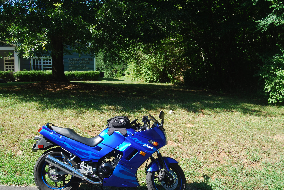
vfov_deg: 34.3
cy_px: 95
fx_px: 308
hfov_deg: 49.5
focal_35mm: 39
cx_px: 142
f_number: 5.6
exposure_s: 1/125
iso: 100
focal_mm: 26
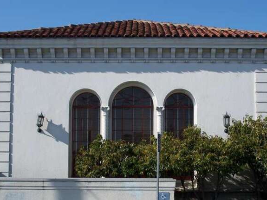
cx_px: 129
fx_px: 548
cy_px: 124
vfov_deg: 20.7
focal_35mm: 71
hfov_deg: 27.4
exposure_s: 1/500
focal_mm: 10.7
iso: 64
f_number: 4.5
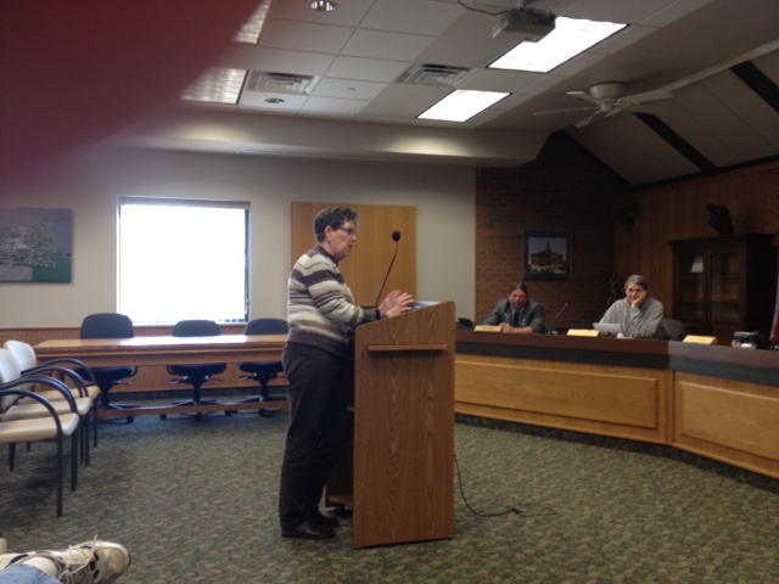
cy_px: 292
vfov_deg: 40.7
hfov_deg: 52.6
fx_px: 788
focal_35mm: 35
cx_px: 390
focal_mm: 4.28
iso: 50
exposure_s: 1/20
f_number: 2.4
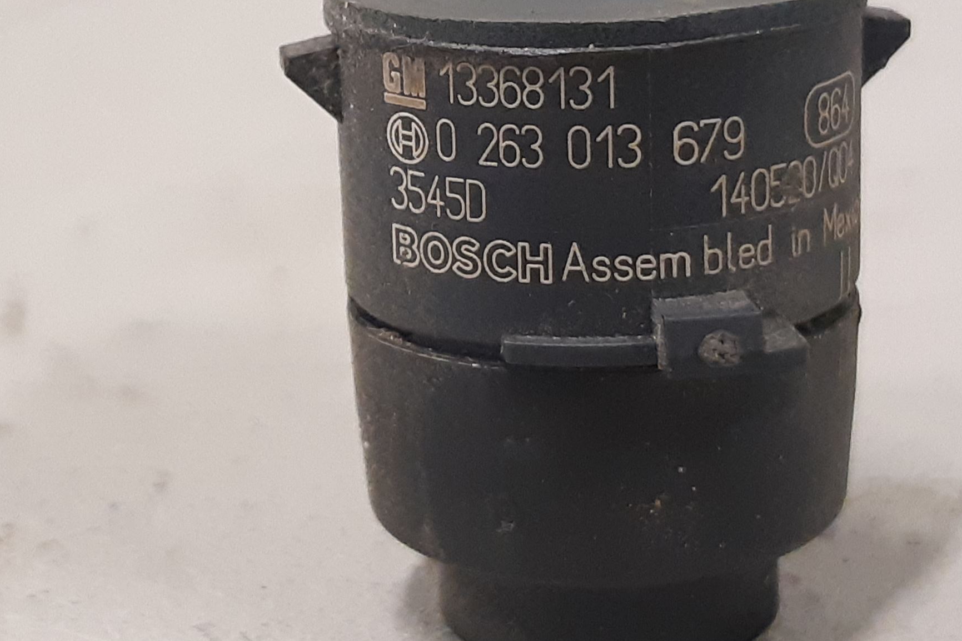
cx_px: 451
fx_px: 855
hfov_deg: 58.7
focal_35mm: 32
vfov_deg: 40.9
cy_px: 247
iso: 250
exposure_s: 1/60
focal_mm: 3.93
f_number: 1.7
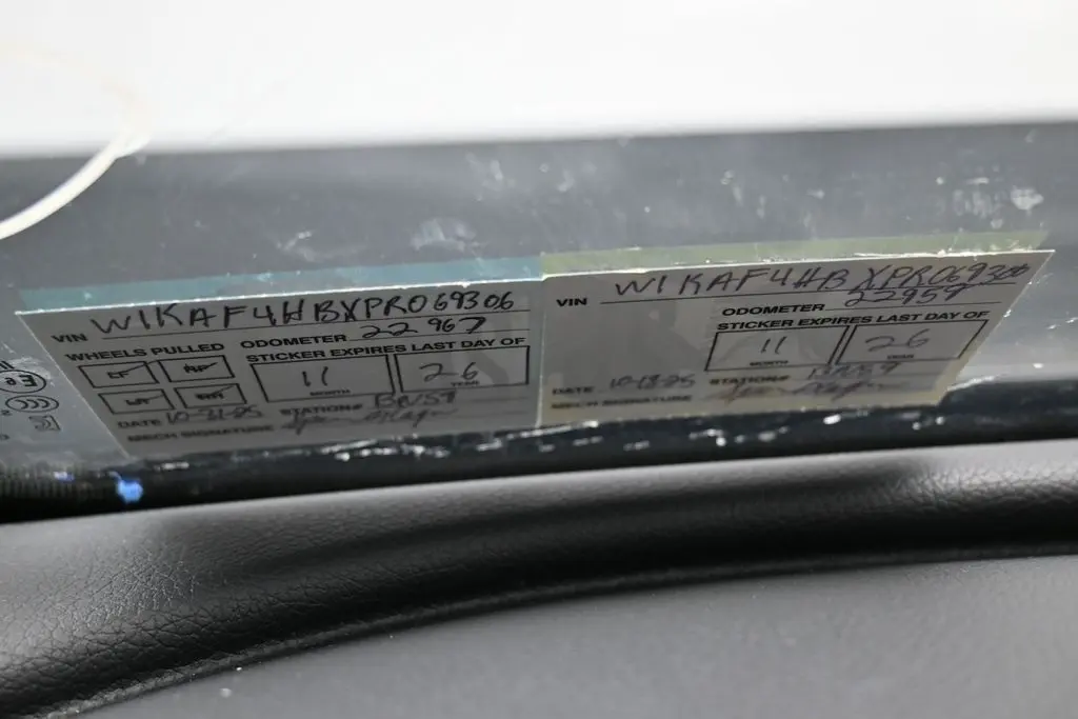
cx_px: 539
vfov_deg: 35.5
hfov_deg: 51.3
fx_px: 1123
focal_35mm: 38
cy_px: 360
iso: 640
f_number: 4.2
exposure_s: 1/125
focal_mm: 25
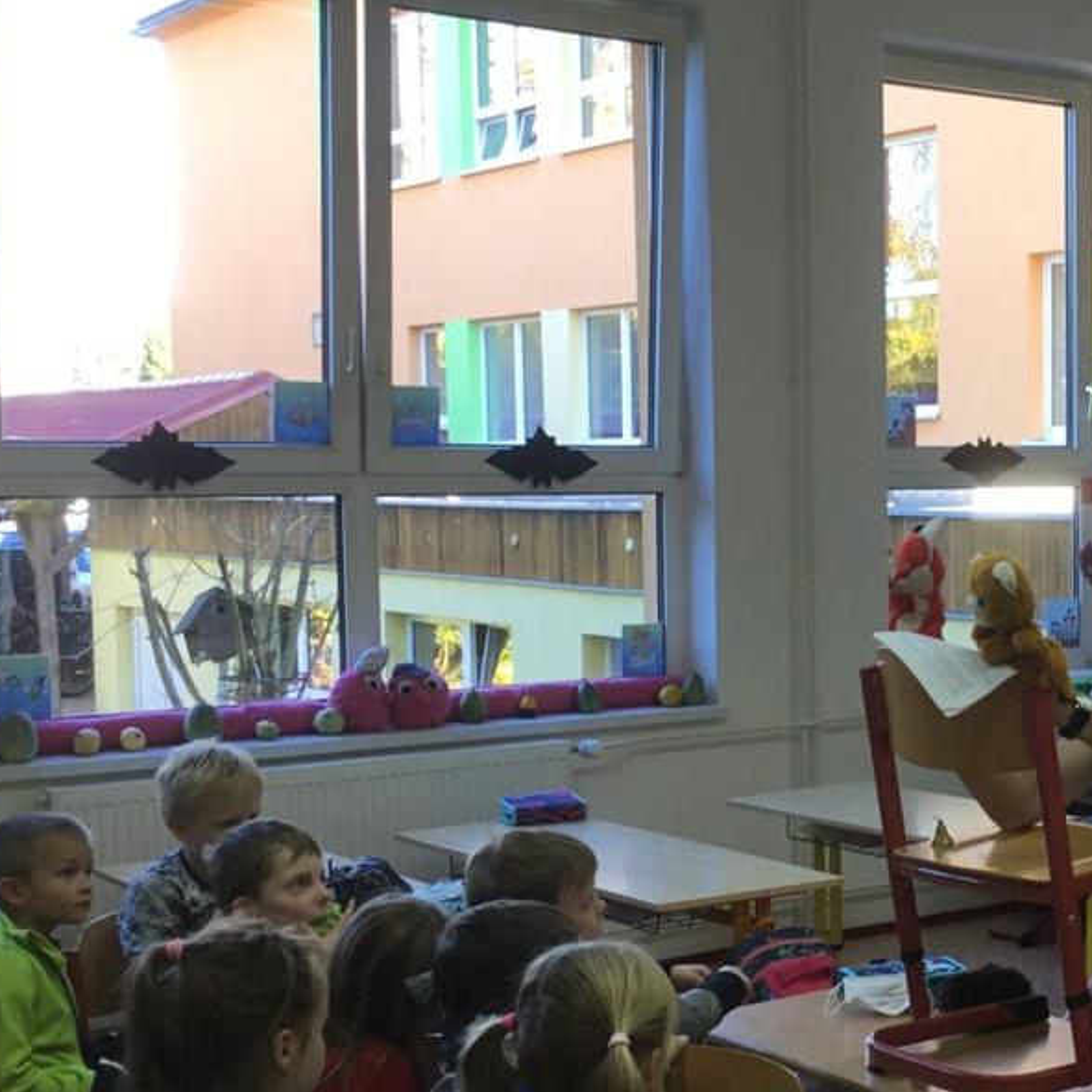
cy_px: 630
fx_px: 2213
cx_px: 987
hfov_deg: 26.8
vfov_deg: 27.7
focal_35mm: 62
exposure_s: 1/50
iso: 32
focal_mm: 3.3
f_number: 2.4
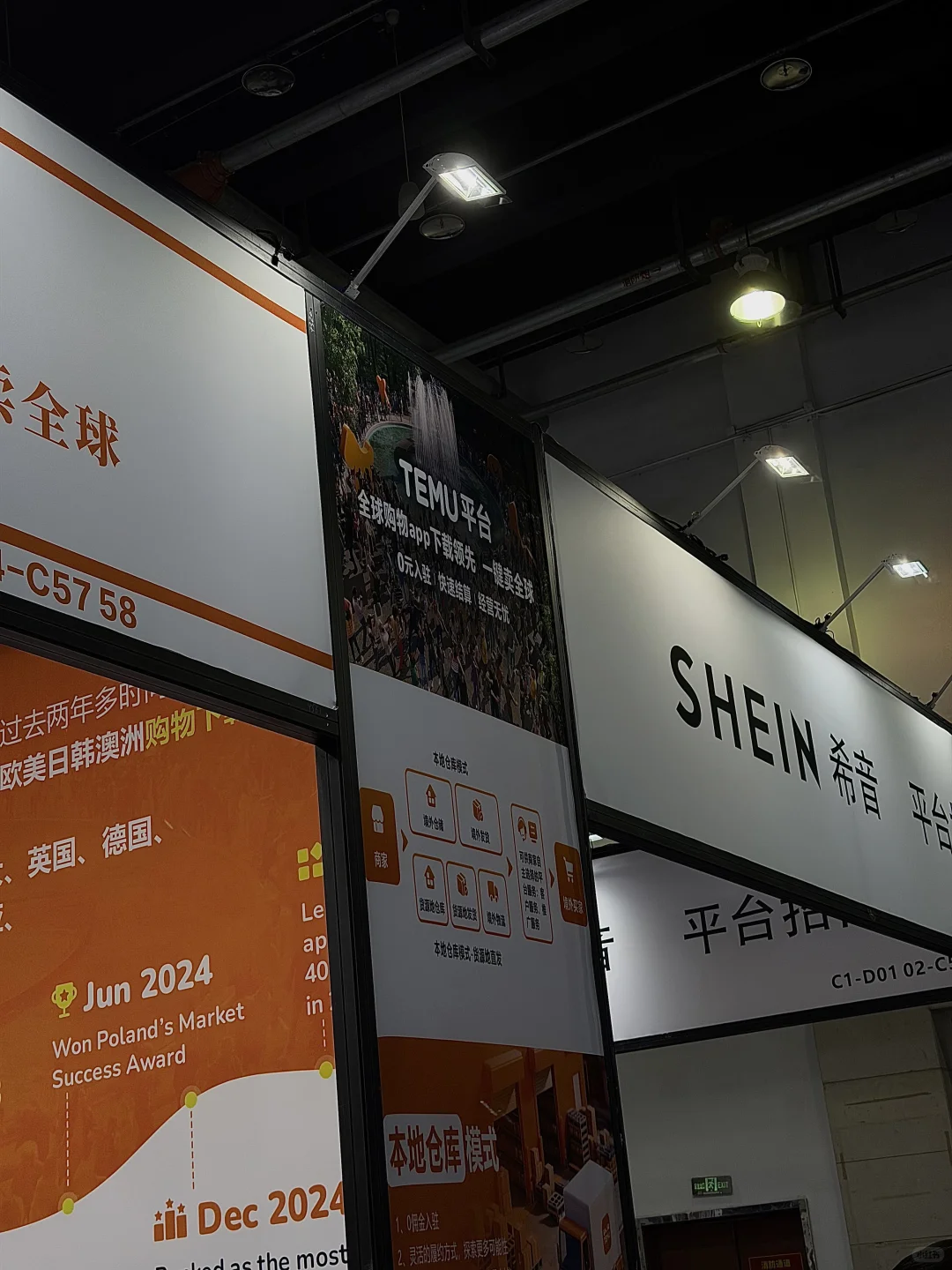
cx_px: 476
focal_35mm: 48
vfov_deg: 39.7
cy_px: 635
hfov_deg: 30.3
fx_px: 1760
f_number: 1.78
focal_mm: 6.76
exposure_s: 1/359
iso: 64
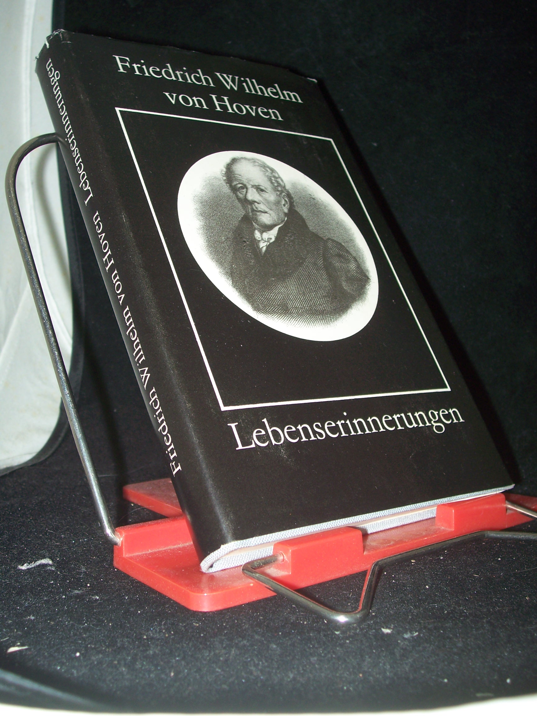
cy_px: 358
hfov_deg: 34.3
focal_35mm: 42
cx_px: 268
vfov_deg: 44.8
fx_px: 869
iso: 80
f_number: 2.8
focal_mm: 7
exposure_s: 1/60
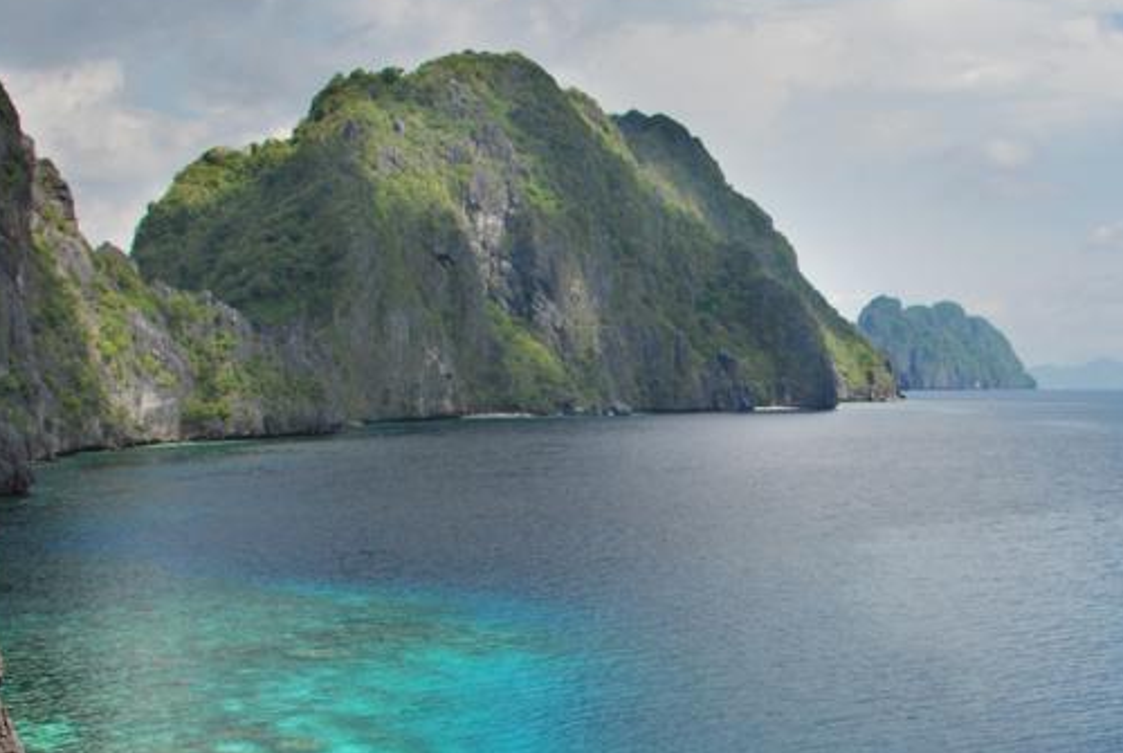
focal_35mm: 54
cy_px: 682
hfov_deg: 34.9
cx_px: 988
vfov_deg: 24.4
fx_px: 1687
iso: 320
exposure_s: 1/1000
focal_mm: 18
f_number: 7.1
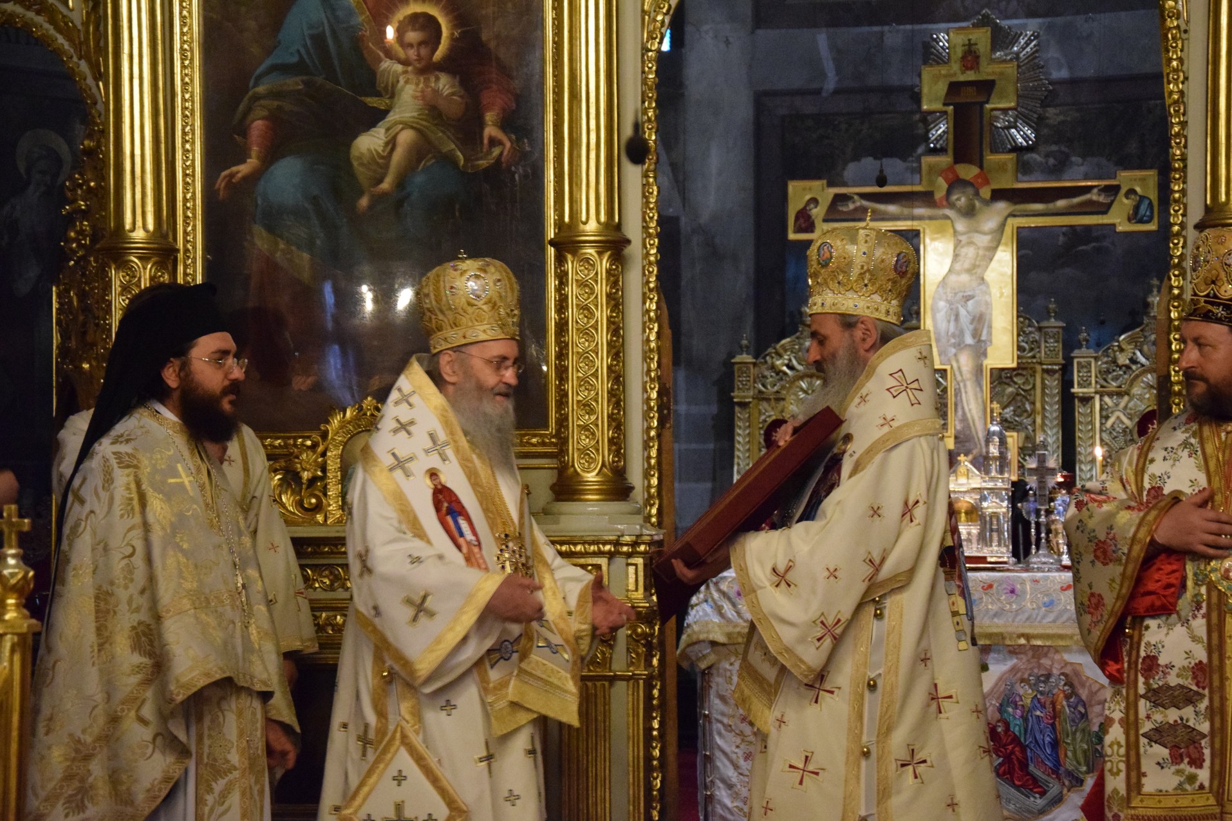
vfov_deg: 15.7
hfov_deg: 23.4
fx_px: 2977
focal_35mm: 87
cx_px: 616
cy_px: 410
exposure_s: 1/60
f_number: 5
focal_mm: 58
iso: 6400
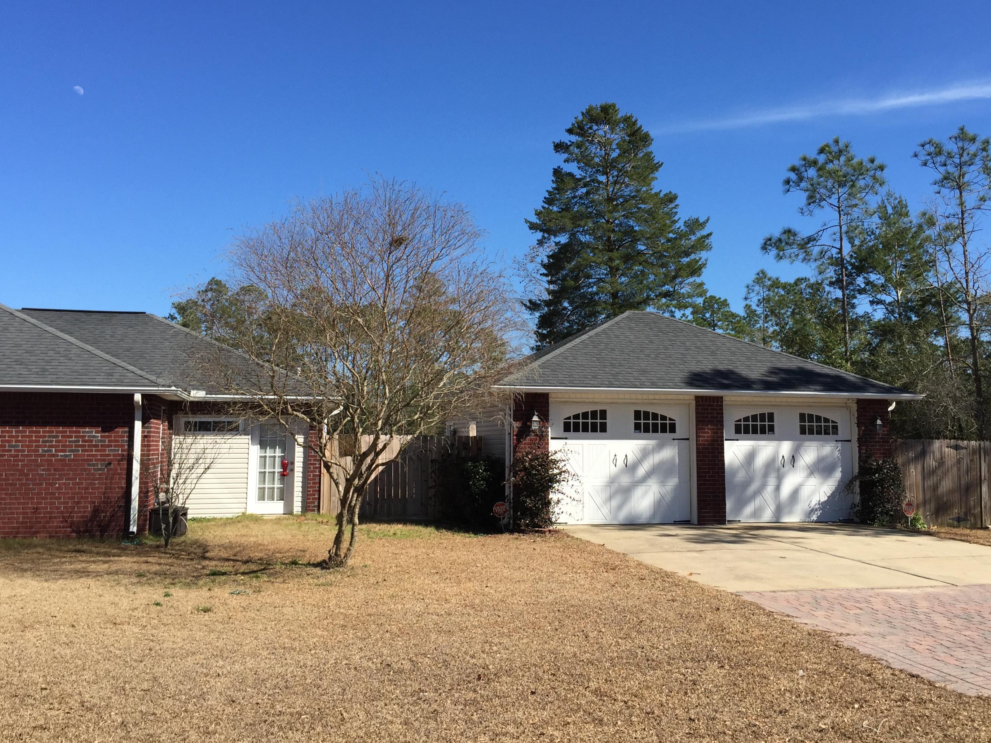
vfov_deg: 41.7
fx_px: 973
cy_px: 326
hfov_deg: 53.9
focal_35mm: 34
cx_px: 538
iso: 32
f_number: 2.2
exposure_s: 1/1721
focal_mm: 4.15
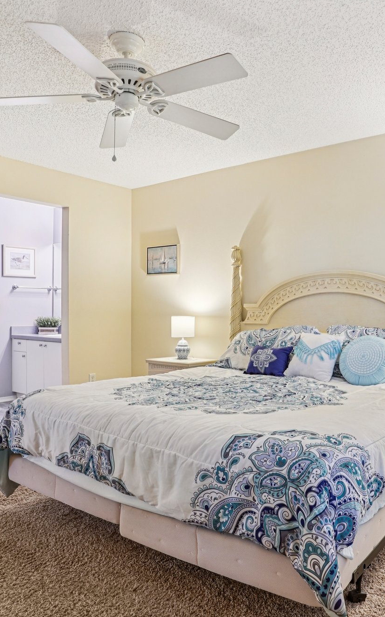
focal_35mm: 27
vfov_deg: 68.4
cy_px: 306
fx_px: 453
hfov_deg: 45.4
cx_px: 254
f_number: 8
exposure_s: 1/4
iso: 400
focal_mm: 17
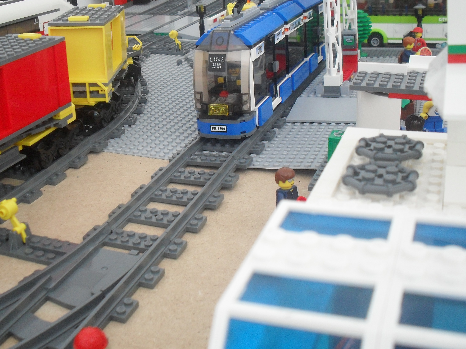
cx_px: 202
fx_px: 579
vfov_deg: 33.5
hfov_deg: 43.8
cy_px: 146
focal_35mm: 43
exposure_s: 1/1.43
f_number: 3.2
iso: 200
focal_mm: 6.3
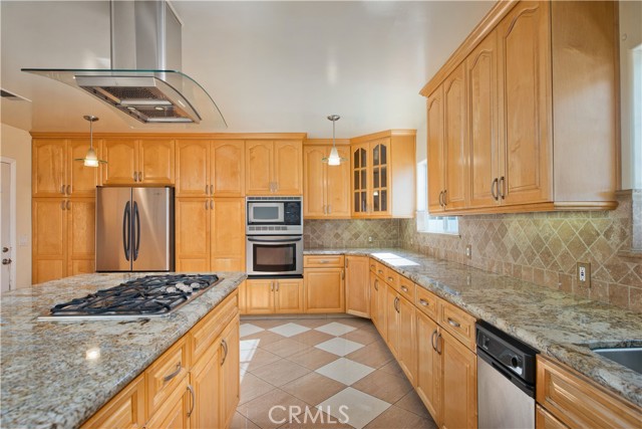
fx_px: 339
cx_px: 321
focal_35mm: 19
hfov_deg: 86.9
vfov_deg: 64.6
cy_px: 214
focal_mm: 19
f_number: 5.6
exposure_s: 1/50
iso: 400
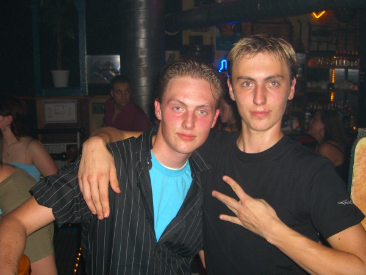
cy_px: 138
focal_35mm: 38
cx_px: 183
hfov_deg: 49.0
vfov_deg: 37.7
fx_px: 402
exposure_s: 1/60
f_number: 2.8
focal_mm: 7.9
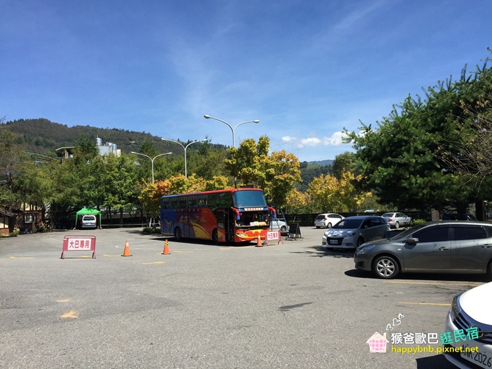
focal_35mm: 29
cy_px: 184
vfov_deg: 48.2
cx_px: 246
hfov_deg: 61.7
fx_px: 412
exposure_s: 1/1582
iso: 32
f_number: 2.2
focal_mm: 4.15
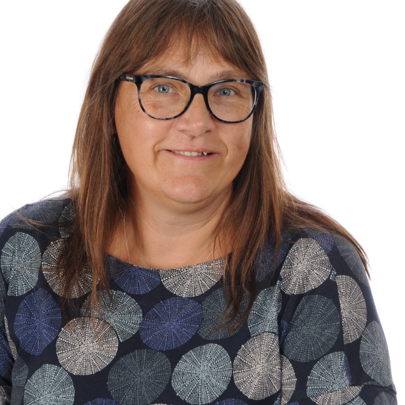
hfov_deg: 7.9
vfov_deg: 7.9
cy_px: 212
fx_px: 2925
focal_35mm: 221
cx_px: 171
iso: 200
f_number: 11
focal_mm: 98
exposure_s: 1/160
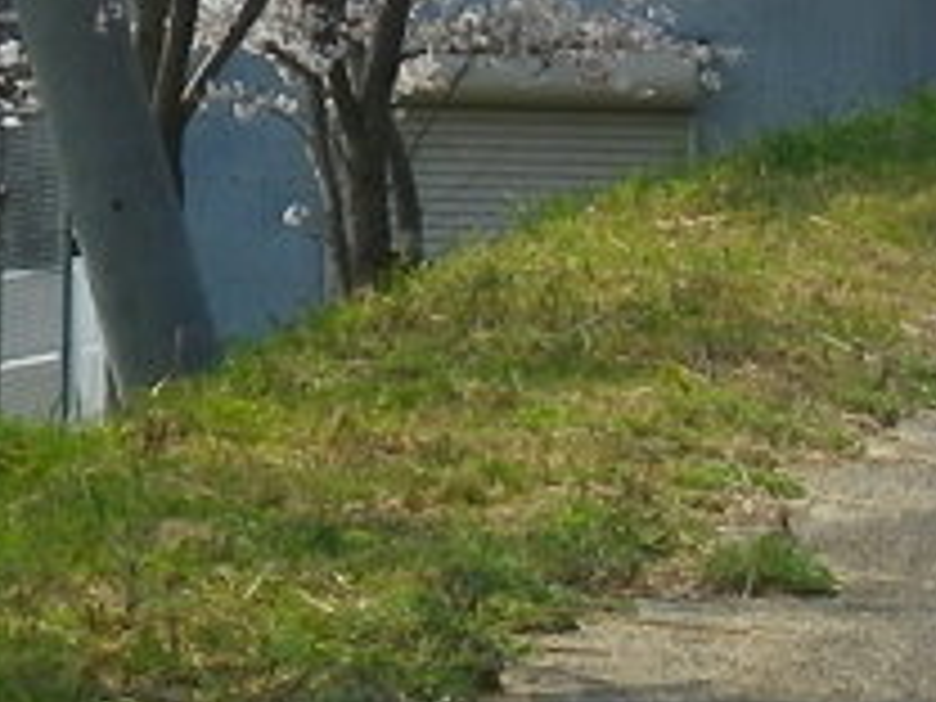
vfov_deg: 3.2
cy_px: -472
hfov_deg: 4.3
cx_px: -252
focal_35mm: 462
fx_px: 12492
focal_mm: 16.7
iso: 80
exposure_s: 1/320
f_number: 6
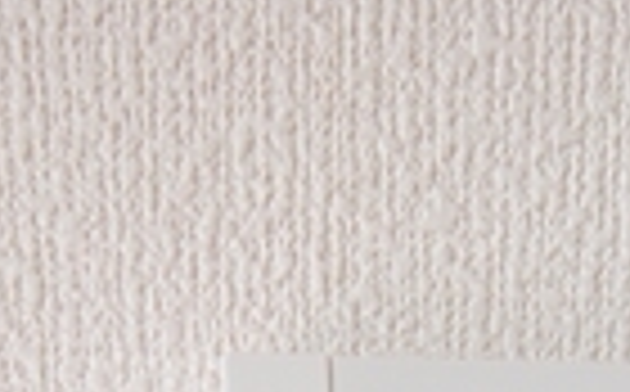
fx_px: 960
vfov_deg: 14.5
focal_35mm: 56
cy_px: 951
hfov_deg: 35.0
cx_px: 522
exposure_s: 1/15
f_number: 4.5
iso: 100
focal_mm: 8
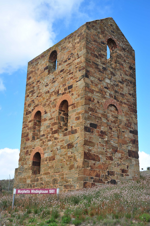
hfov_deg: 28.0
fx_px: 300
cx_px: 75
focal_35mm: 48
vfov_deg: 41.1
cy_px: 113
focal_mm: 48
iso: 200
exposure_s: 1/160
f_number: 13
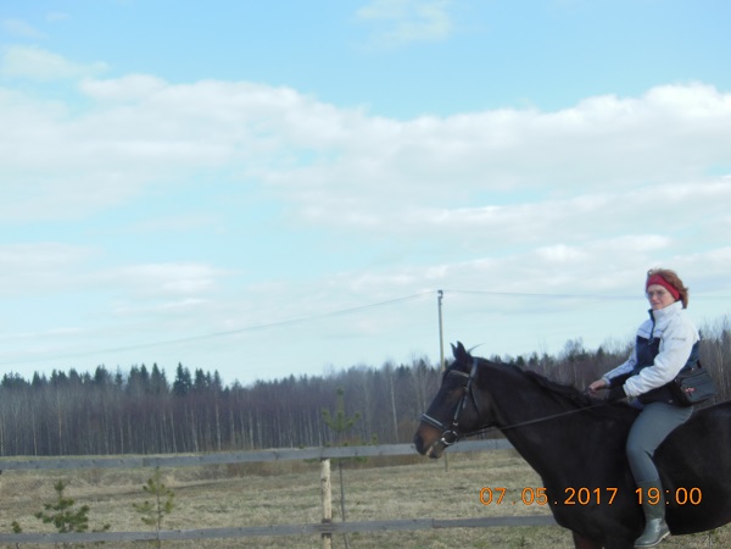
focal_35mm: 52
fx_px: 1098
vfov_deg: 28.0
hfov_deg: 36.8
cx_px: 366
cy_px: 274
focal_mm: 9.3
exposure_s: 1/320
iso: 125
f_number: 4.7
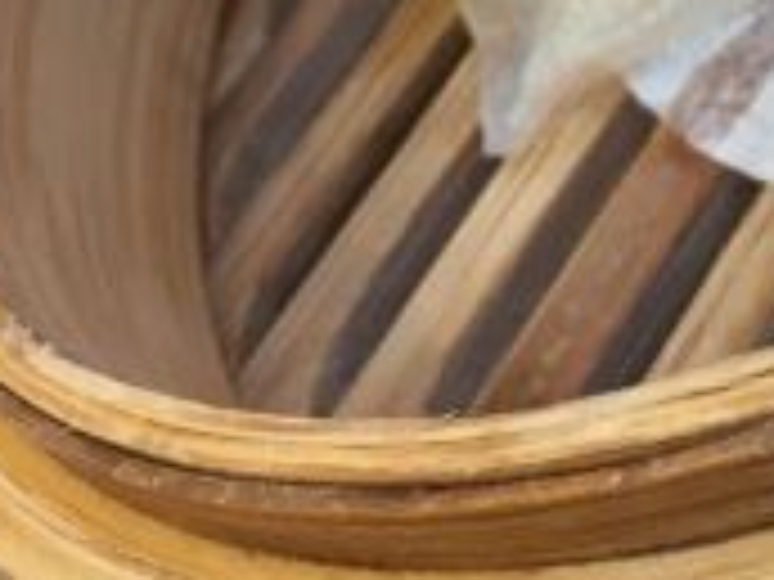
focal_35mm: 118
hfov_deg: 15.6
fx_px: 2638
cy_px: -366
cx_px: 1080
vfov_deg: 11.8
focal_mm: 4.15
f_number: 2.2
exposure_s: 1/33
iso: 80
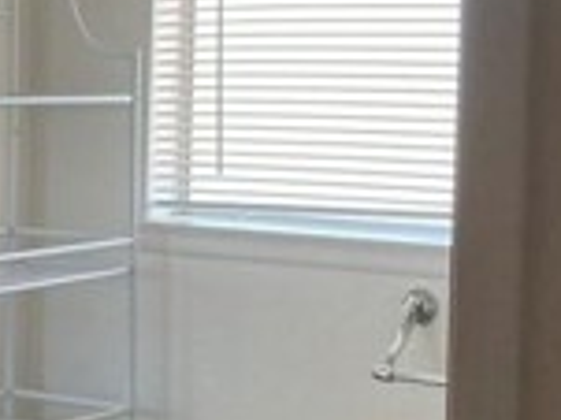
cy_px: 216
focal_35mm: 119
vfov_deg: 12.4
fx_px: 1927
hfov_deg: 16.1
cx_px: -45
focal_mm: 3.99
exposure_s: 1/120
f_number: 1.8
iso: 80
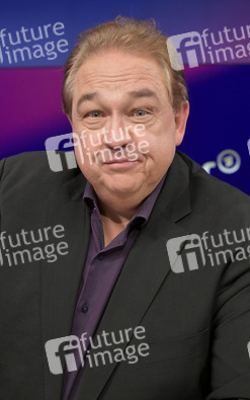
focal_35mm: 64
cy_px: 198
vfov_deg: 32.0
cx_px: 127
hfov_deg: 20.3
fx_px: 697
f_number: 5.6
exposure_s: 1/200
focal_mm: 62
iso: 2000
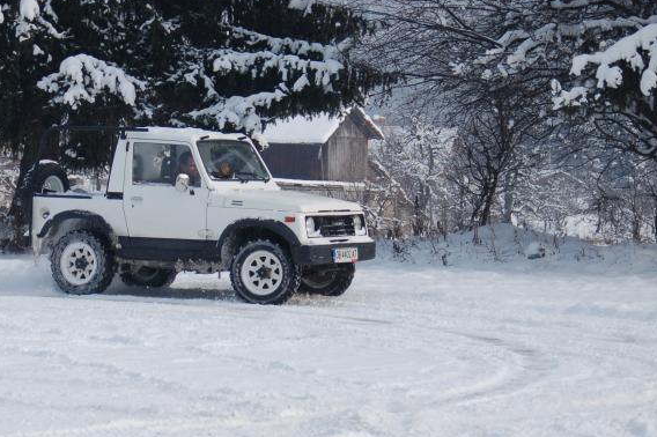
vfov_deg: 8.1
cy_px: 257
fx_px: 3082
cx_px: 217
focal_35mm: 169
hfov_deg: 12.2
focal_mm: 80
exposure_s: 1/640
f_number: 6.3
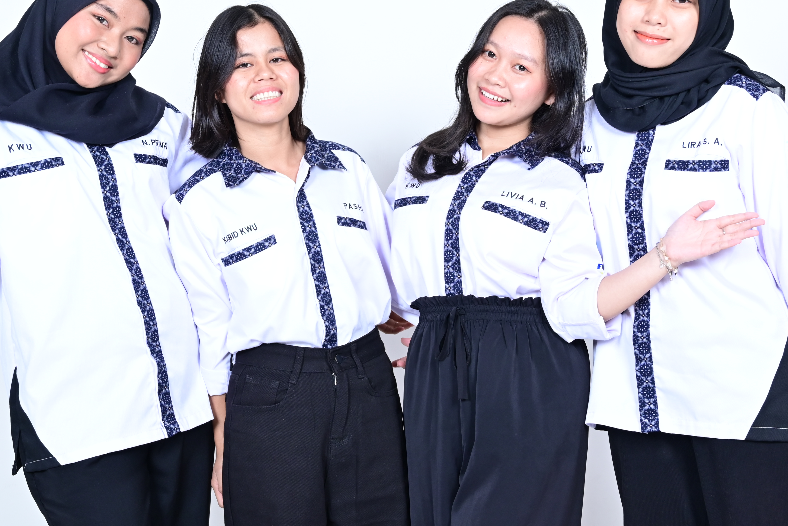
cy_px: 201
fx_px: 1248
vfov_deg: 23.7
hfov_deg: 35.0
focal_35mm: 57
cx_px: 376
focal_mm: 35
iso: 320
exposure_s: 1/200
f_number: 8
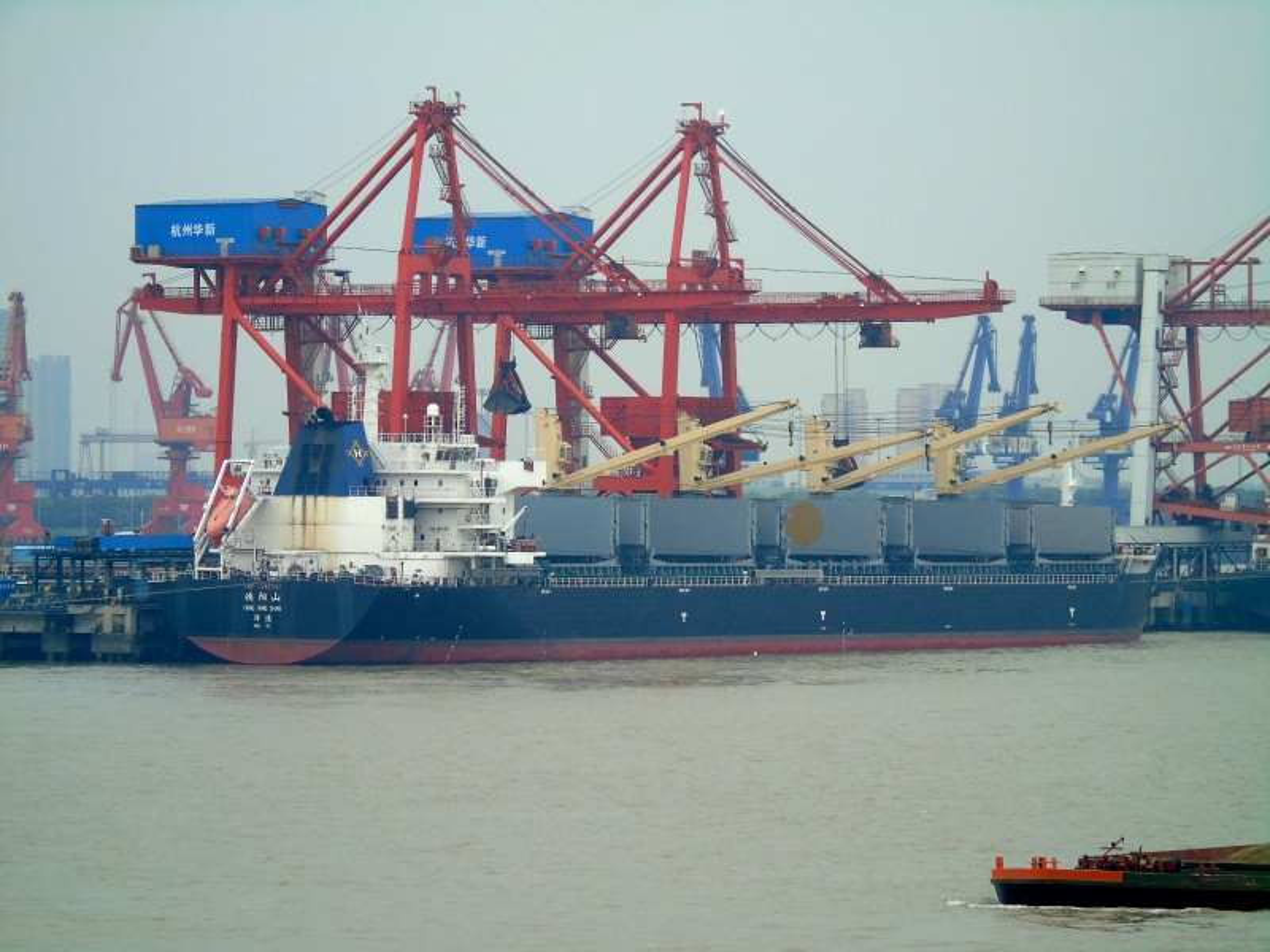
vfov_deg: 6.1
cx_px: 635
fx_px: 8915
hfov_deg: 8.1
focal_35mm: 243
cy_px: 476
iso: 80
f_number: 4.8
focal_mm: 43
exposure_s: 1/320
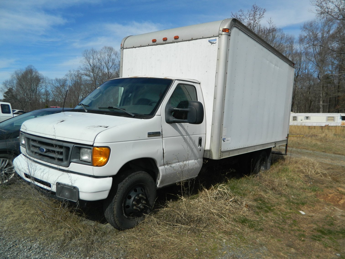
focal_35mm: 25
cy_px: 130
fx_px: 249
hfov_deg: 69.4
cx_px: 172
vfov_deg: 54.9
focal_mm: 4.5
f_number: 8.7
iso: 80
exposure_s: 1/250
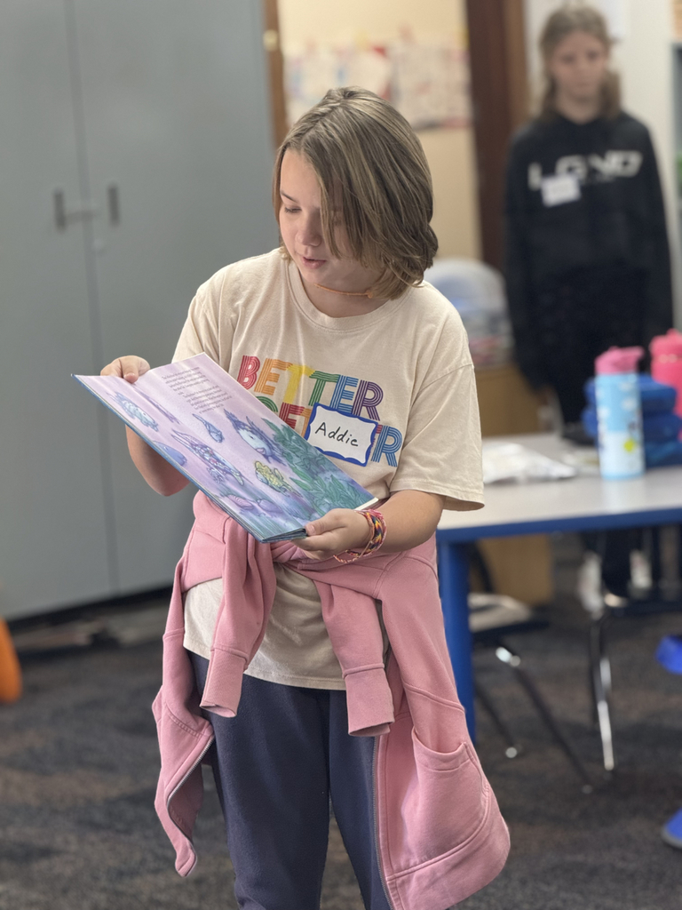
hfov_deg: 12.3
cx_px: 341
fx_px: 3152
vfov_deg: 16.4
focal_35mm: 120
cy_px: 455
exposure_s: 1/120
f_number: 2.8
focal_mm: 15.7
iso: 250
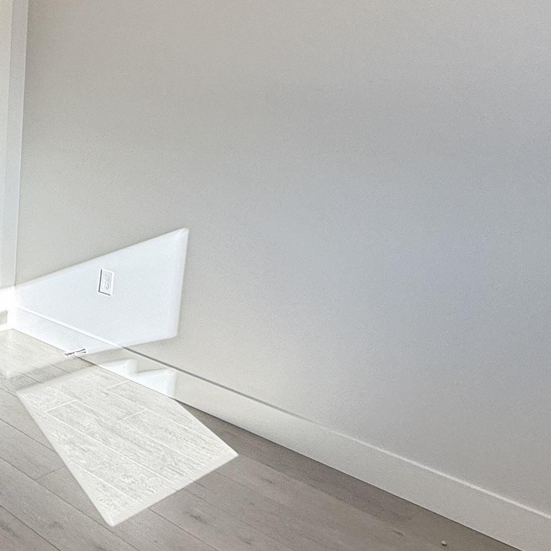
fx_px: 684
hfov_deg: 36.9
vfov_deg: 43.8
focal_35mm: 38
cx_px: -55
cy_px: 247
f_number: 2.2
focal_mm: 2.22
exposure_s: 1/255
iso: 50
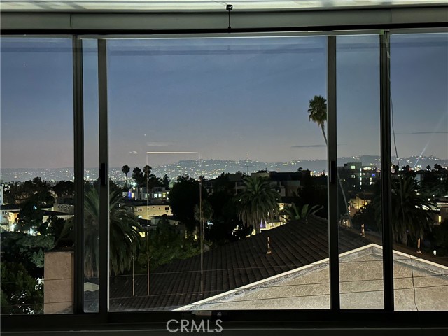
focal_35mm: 48
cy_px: 168
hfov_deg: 39.7
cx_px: 224
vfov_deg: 30.3
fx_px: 621
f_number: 1.78
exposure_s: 1/5
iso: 800
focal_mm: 6.86
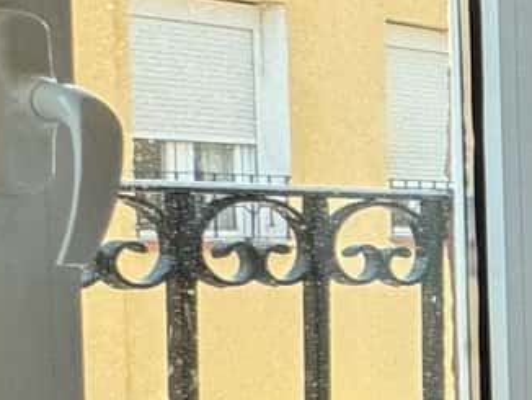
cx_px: 1911
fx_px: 1584
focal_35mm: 103
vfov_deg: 14.3
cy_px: 292
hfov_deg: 9.3
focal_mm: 2.22
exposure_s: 1/100
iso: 50
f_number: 2.2
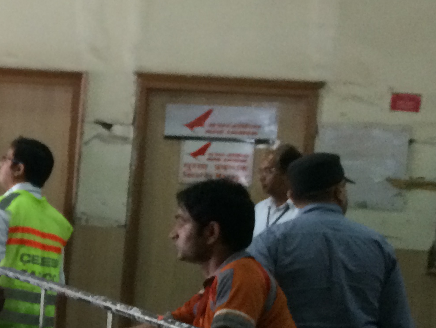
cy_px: 296
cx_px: -89
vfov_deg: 15.2
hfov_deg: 19.3
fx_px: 1209
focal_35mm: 96
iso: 200
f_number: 2.2
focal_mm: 4.15
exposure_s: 1/30
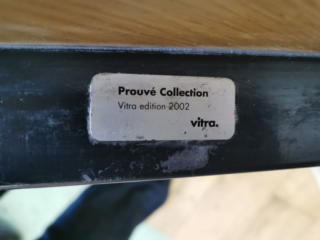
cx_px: 160
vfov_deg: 51.4
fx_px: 250
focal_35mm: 27
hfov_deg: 65.3
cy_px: 120
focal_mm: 5.58
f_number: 1.8
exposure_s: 1/33.3
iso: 400
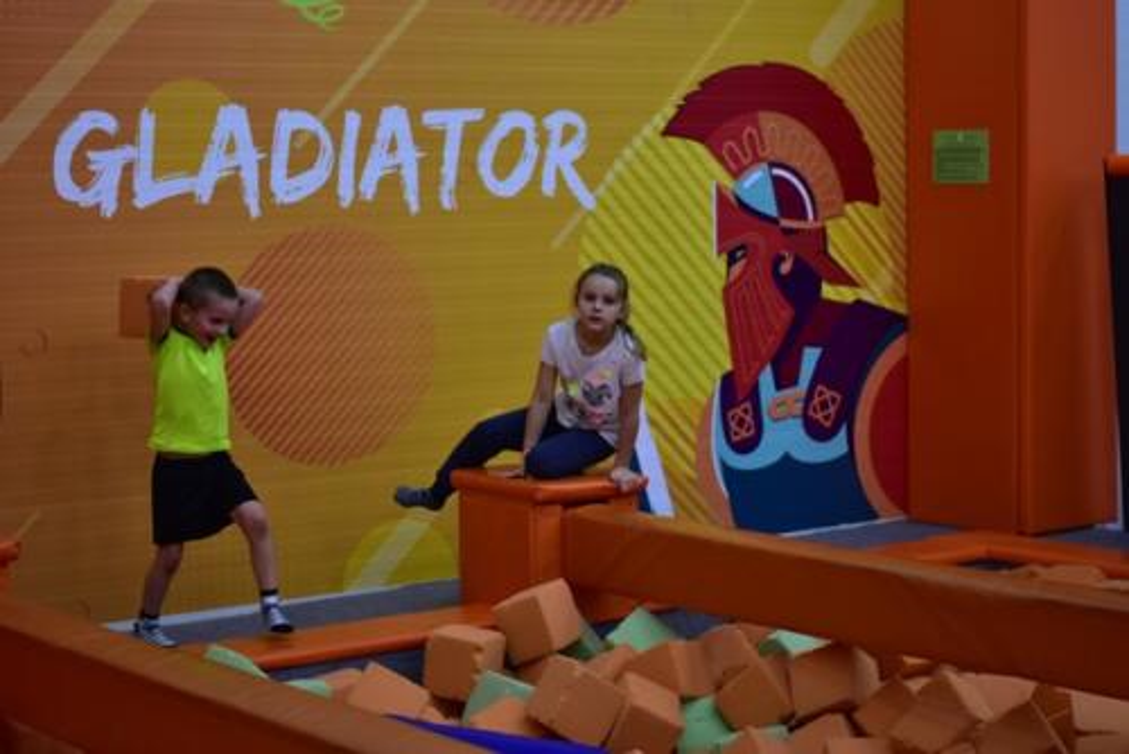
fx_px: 2353
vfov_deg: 18.2
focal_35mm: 75
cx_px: 564
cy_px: 377
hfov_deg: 27.0
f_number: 1.8
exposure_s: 1/500
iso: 1250
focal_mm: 50
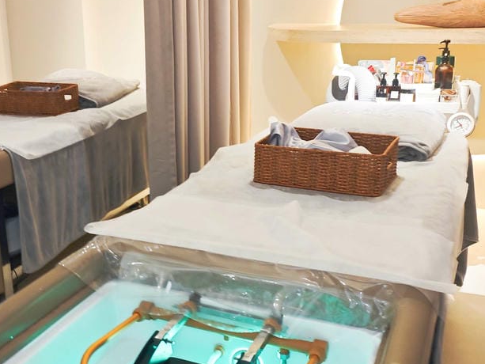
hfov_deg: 41.6
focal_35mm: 45
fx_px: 631
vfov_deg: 32.2
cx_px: 165
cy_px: 192
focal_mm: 8.72
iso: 500
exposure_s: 1/30
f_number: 1.63
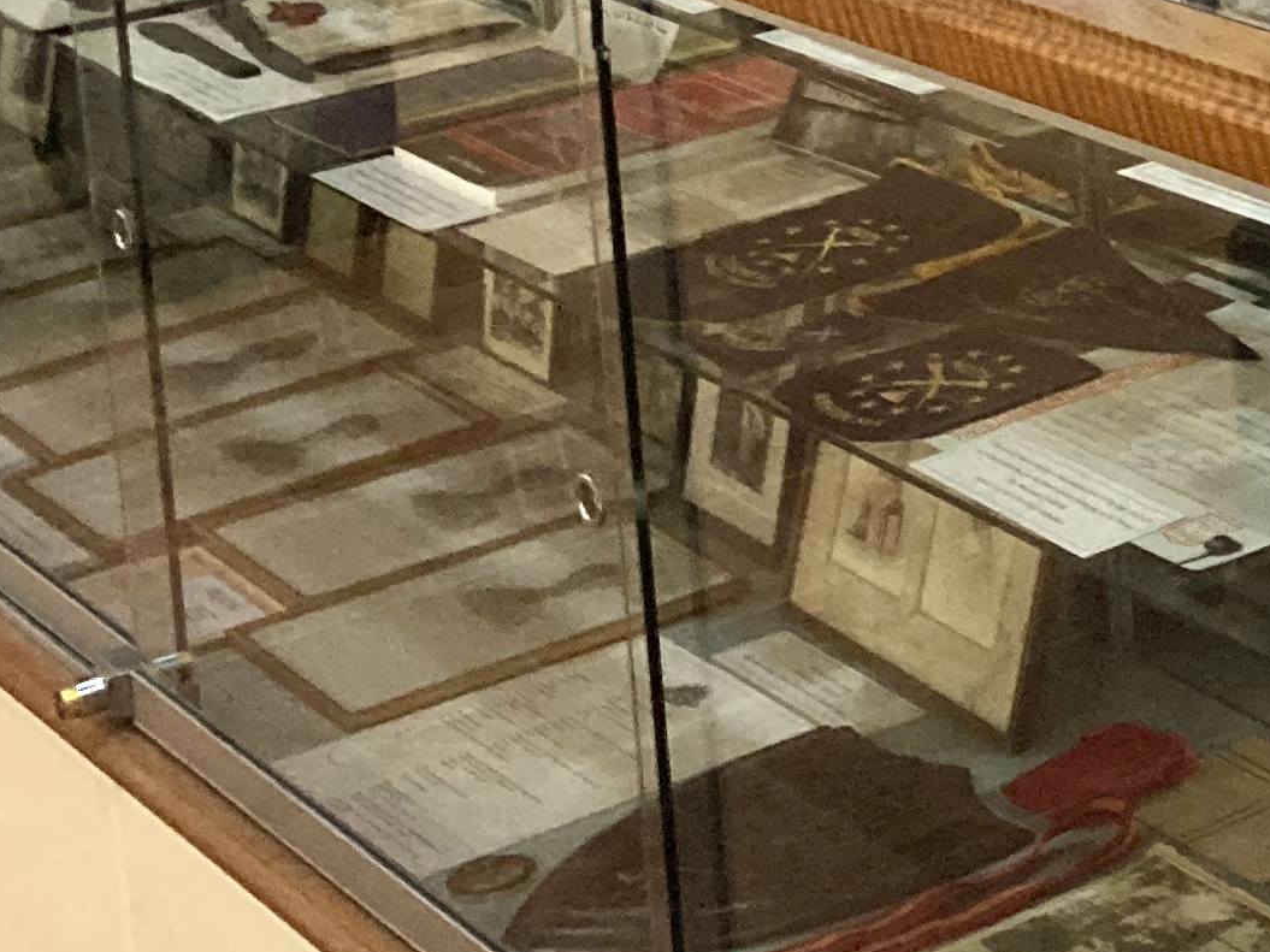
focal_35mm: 107
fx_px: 3925
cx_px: 1979
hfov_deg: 16.5
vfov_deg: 13.1
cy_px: -465
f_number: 1.8
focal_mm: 4
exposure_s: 1/33
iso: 250
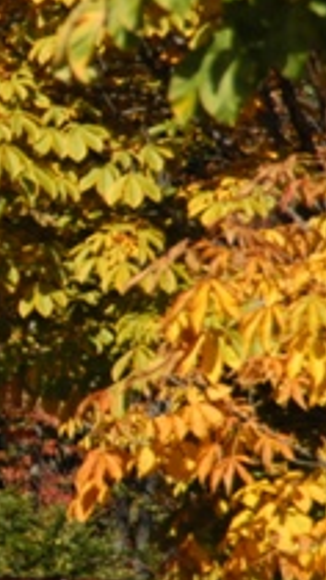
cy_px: 301
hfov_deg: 1.9
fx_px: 9566
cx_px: -249
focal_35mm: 622
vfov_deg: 3.5
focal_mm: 120
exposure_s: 1/640
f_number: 6.3
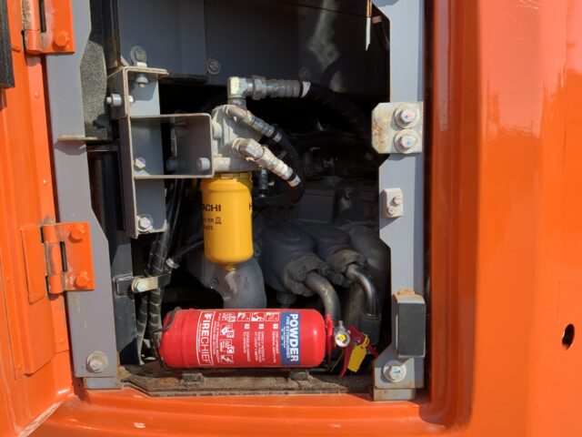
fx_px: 488
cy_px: 218
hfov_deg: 61.7
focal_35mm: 29
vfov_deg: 48.2
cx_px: 291
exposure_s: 1/749
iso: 16
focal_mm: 3
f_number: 1.8
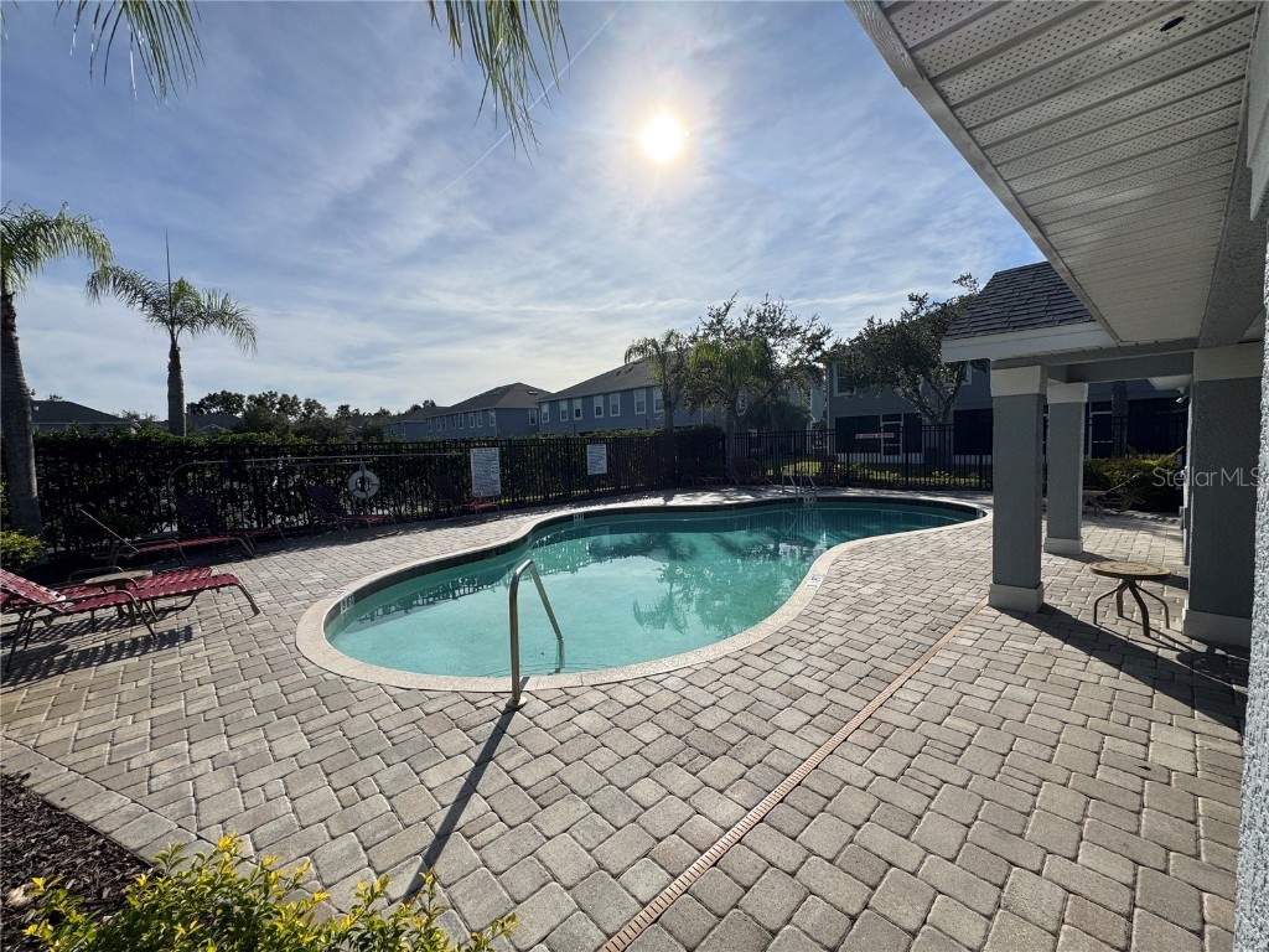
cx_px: 634
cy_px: 476
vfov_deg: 85.7
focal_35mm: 14
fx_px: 513
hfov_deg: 102.1
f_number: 2.2
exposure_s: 1/4132
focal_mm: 2.22
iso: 50
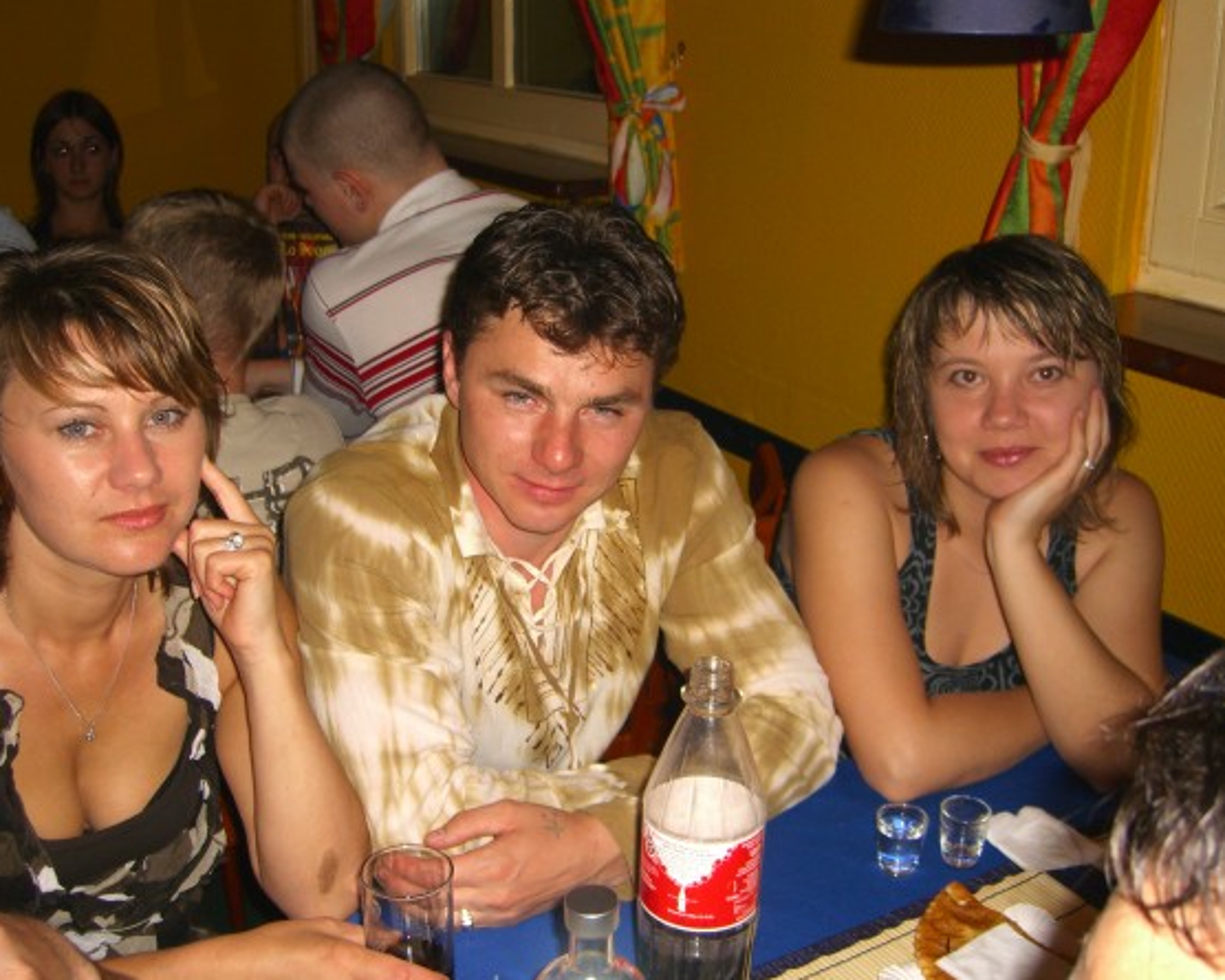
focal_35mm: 40
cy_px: 489
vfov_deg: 37.3
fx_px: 1450
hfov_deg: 45.8
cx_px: 579
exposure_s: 1/60
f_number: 2.8
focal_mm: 7.9
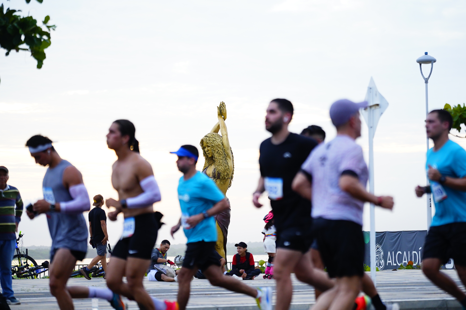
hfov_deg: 19.3
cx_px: 233
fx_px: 1373
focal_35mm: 106
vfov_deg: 12.9
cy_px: 155
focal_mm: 106.1
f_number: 2.8
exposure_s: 1/2500
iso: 1600
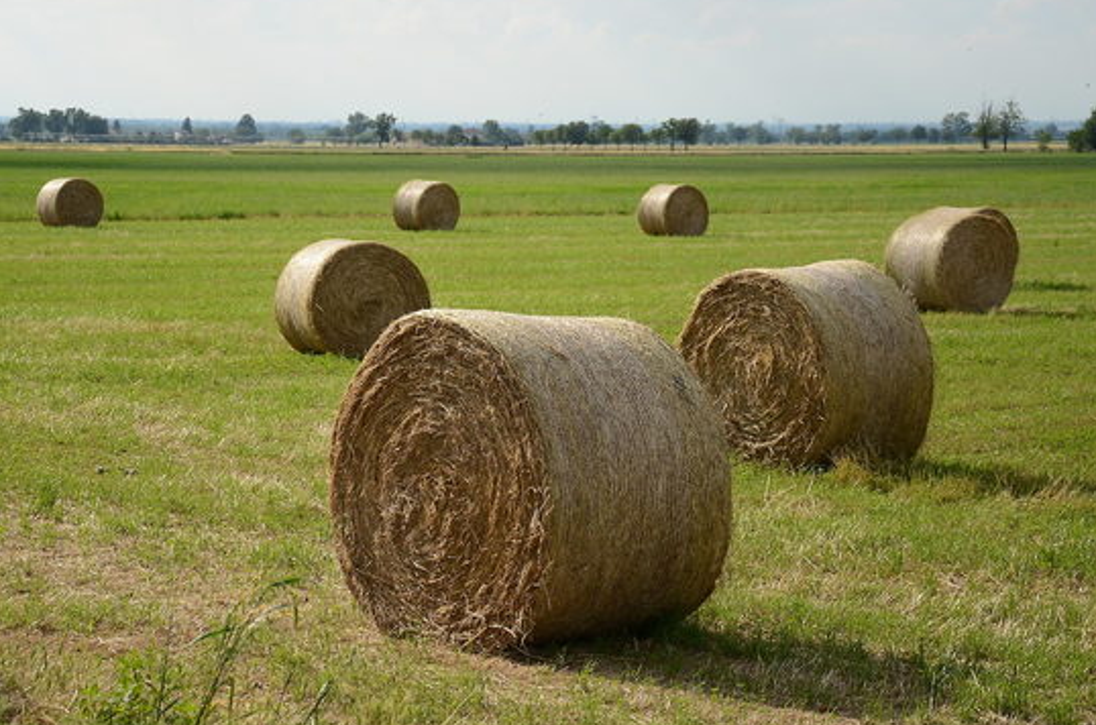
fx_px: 2946
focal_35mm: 97
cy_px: 357
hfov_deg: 21.1
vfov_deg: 14.0
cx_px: 511
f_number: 5
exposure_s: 1/4000
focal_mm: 58
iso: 640
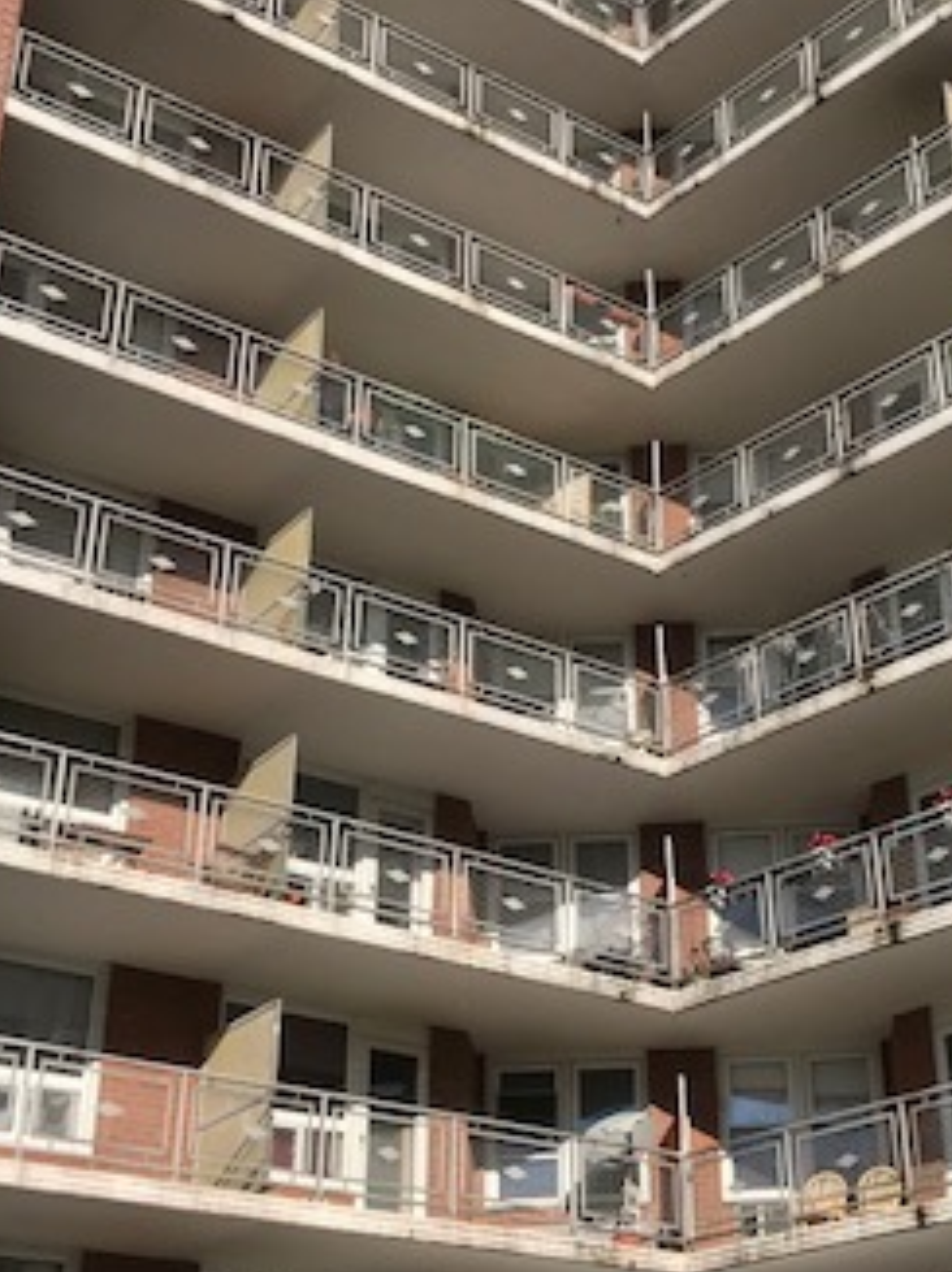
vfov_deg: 35.0
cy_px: 609
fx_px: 2019
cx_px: 574
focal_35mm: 55
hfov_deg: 26.5
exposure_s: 1/2660
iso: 20
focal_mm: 3.99
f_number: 1.8
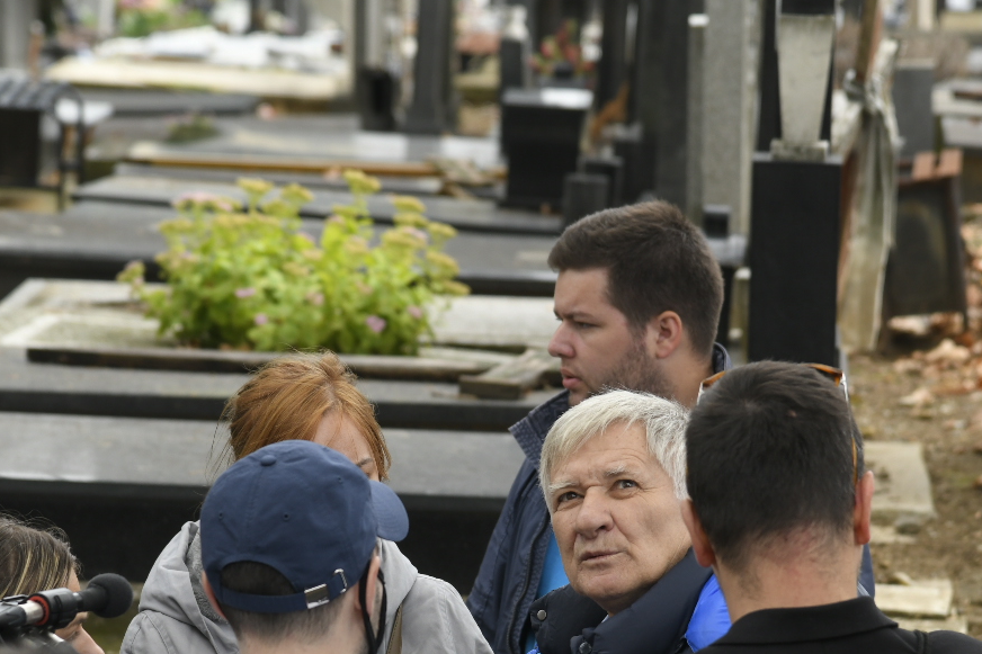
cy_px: 573
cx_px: 578
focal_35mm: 223
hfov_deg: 9.2
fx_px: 6081
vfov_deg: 6.1
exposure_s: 1/250
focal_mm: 120
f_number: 5.6
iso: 400
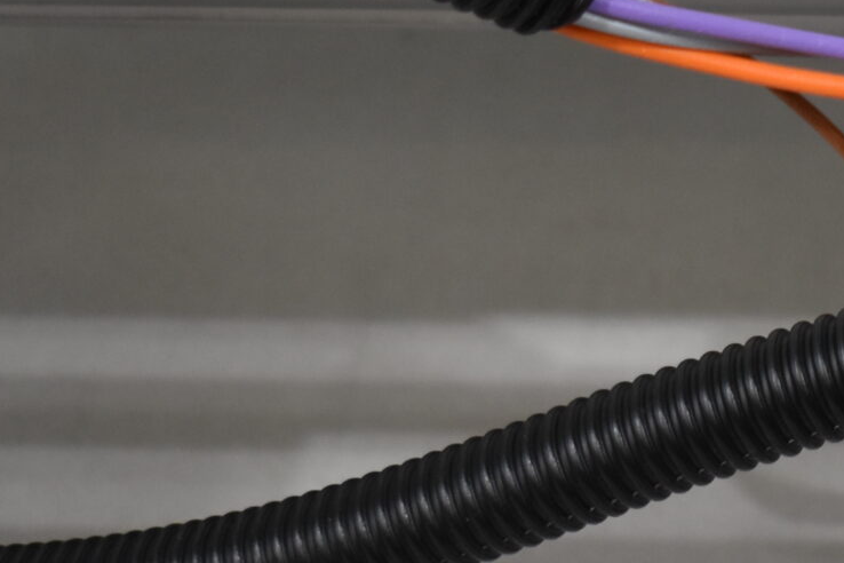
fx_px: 4876
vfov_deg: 6.6
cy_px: 469
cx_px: 1235
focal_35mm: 208
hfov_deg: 9.6
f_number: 4.8
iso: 800
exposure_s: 1/200
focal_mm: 40
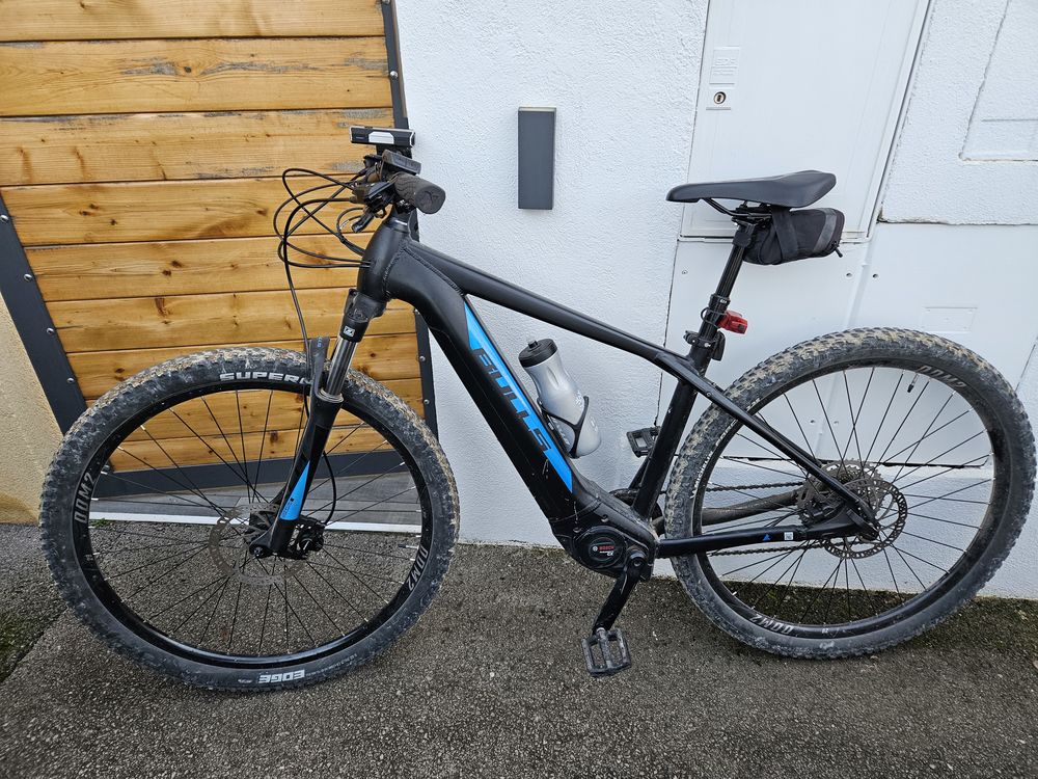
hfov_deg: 73.9
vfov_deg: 58.9
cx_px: 519
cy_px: 390
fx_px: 690
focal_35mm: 23
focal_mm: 5.4
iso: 200
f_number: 1.8
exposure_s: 1/190
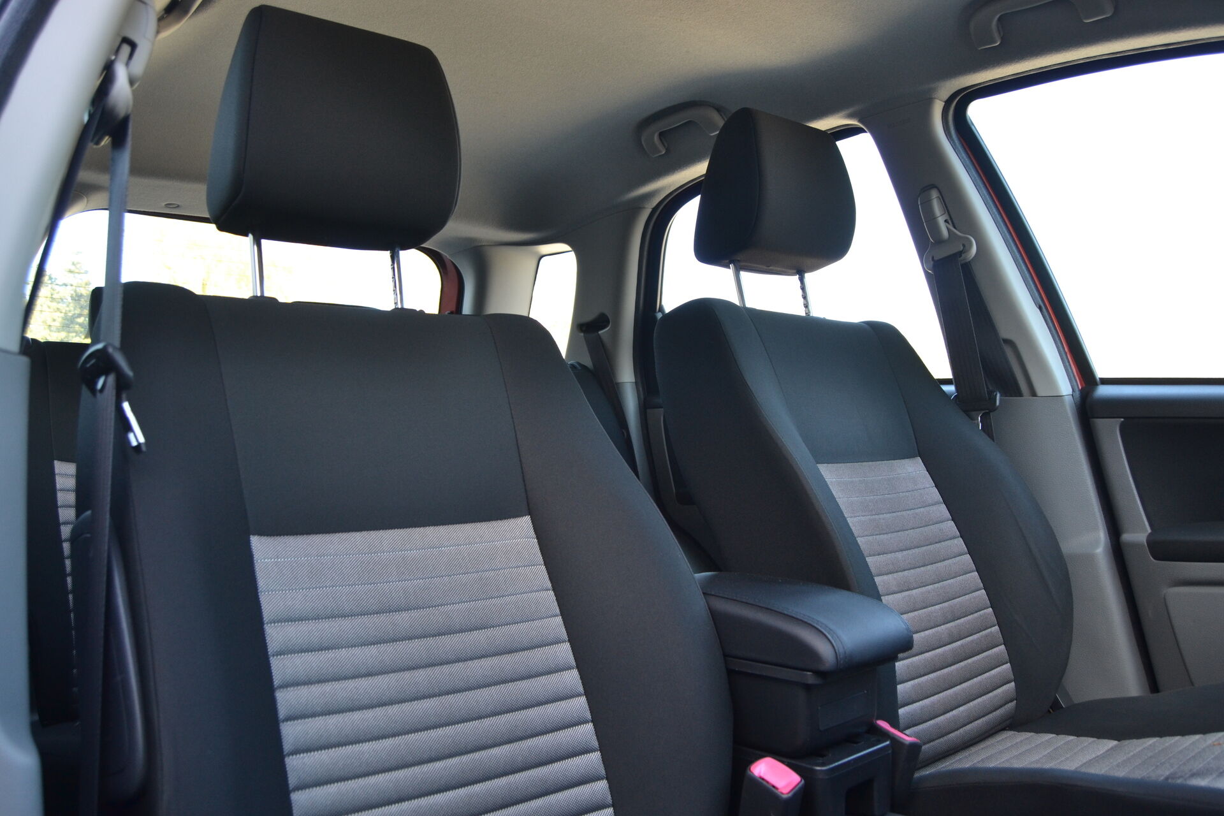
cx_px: 612
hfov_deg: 67.4
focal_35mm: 27
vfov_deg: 47.9
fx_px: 918
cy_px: 408
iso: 400
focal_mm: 18
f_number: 5.6
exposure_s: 1/125
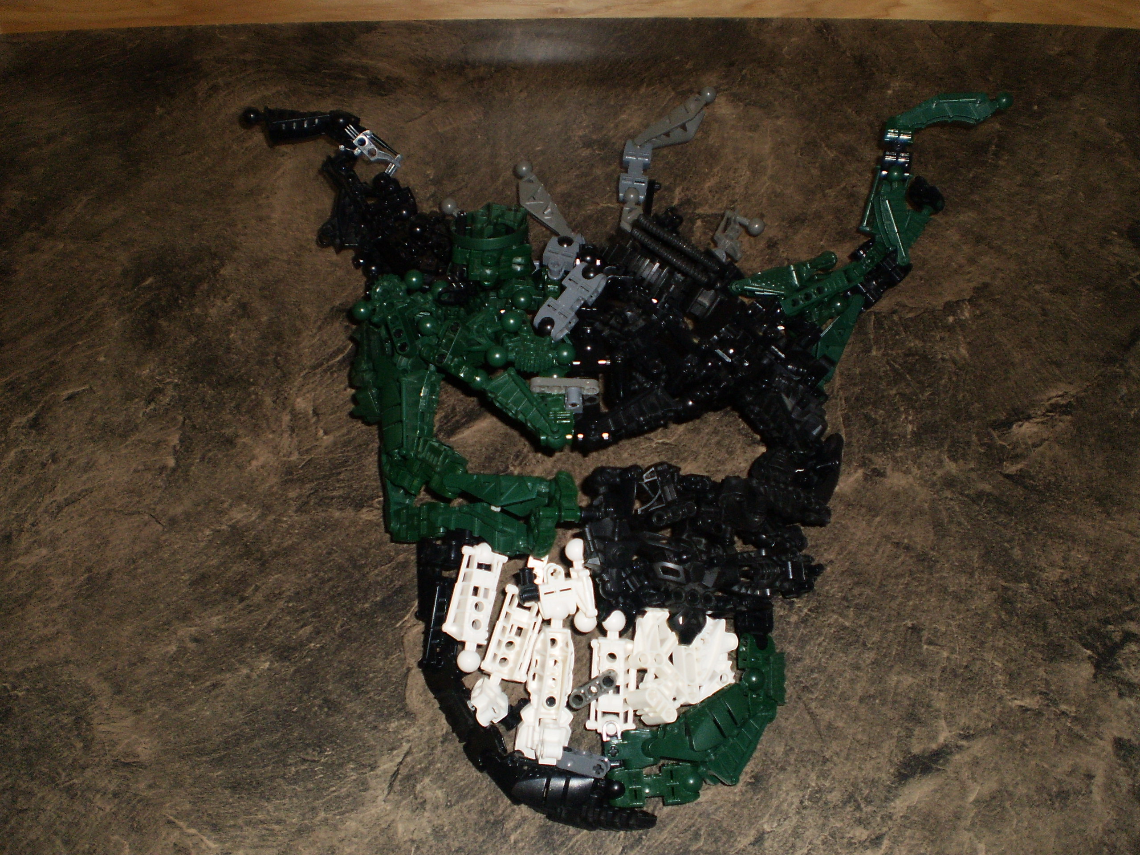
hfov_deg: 51.4
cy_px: 428
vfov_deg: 39.7
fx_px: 1186
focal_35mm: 36
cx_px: 570
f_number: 3.1
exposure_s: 1/30
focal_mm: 6.3
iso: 125
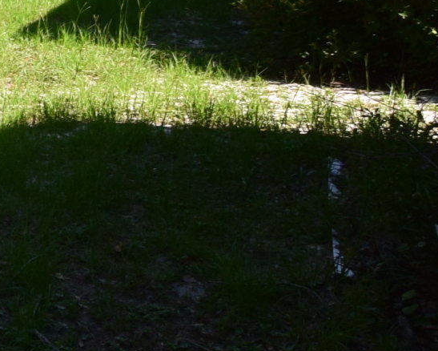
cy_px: -140
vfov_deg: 18.2
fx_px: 999
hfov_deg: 19.5
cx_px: -313
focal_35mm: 77
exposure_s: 1/250
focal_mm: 10
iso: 400
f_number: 10
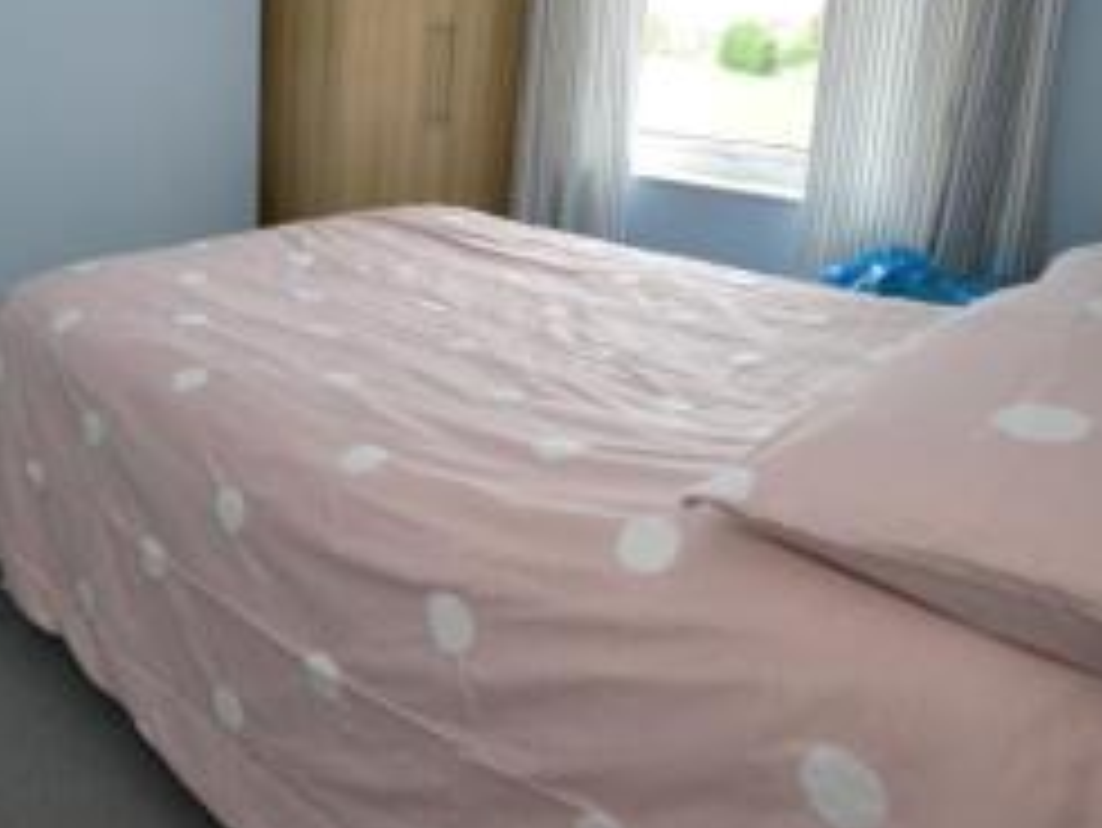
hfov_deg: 61.4
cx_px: 342
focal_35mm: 28
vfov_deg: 48.2
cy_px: 223
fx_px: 892
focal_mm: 10
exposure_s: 1/60
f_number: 4
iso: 2500
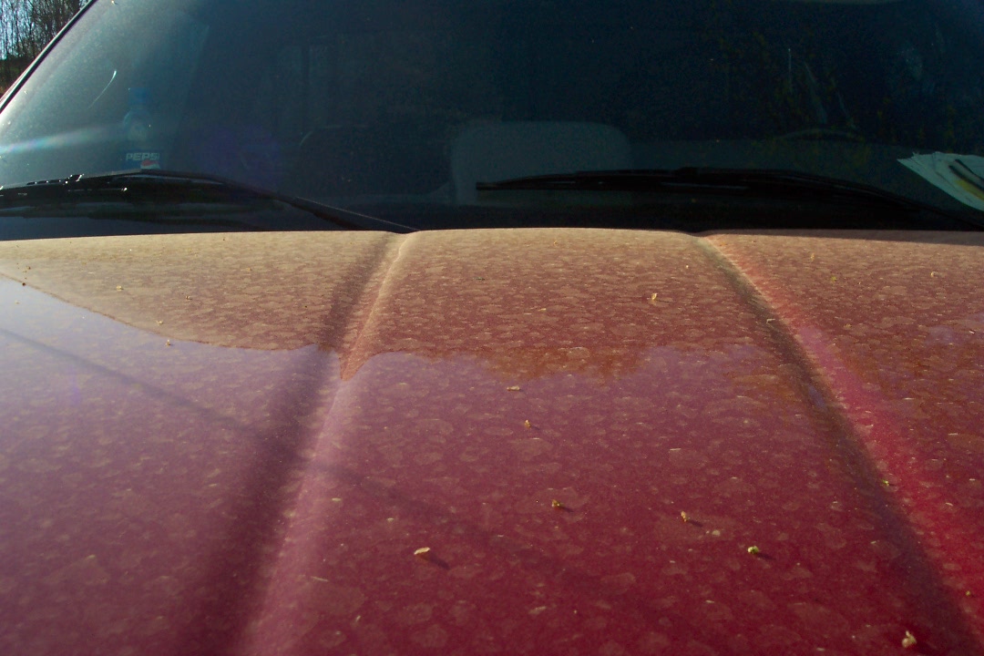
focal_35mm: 38
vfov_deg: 35.1
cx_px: 492
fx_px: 1039
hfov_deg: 50.7
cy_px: 328
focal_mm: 8
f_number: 4.8
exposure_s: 1/1000
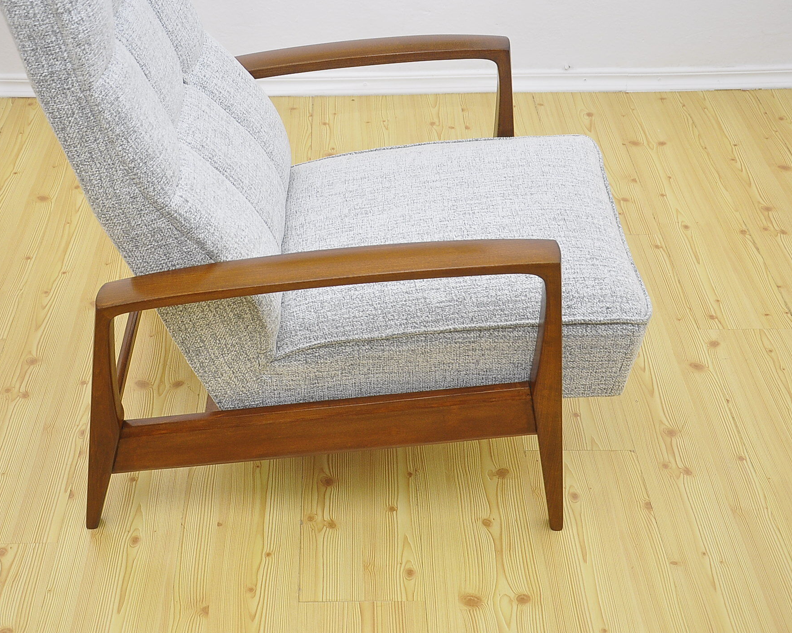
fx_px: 1125
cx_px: 356
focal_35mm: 48
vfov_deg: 31.4
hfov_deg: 38.7
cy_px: 317
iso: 400
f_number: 4.5
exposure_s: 1/200
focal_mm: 28
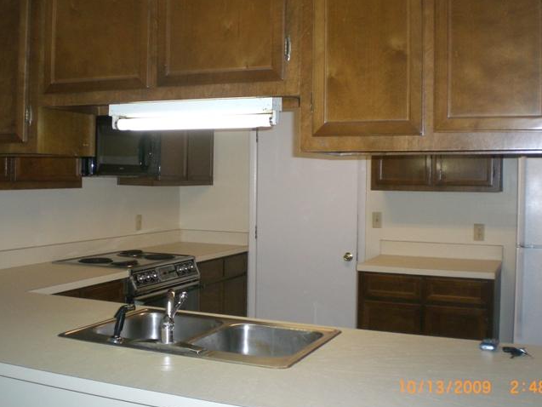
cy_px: 208
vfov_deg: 34.4
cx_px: 283
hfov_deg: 44.8
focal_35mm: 42
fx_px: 658
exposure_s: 1/60
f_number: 3.1
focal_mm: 6.3
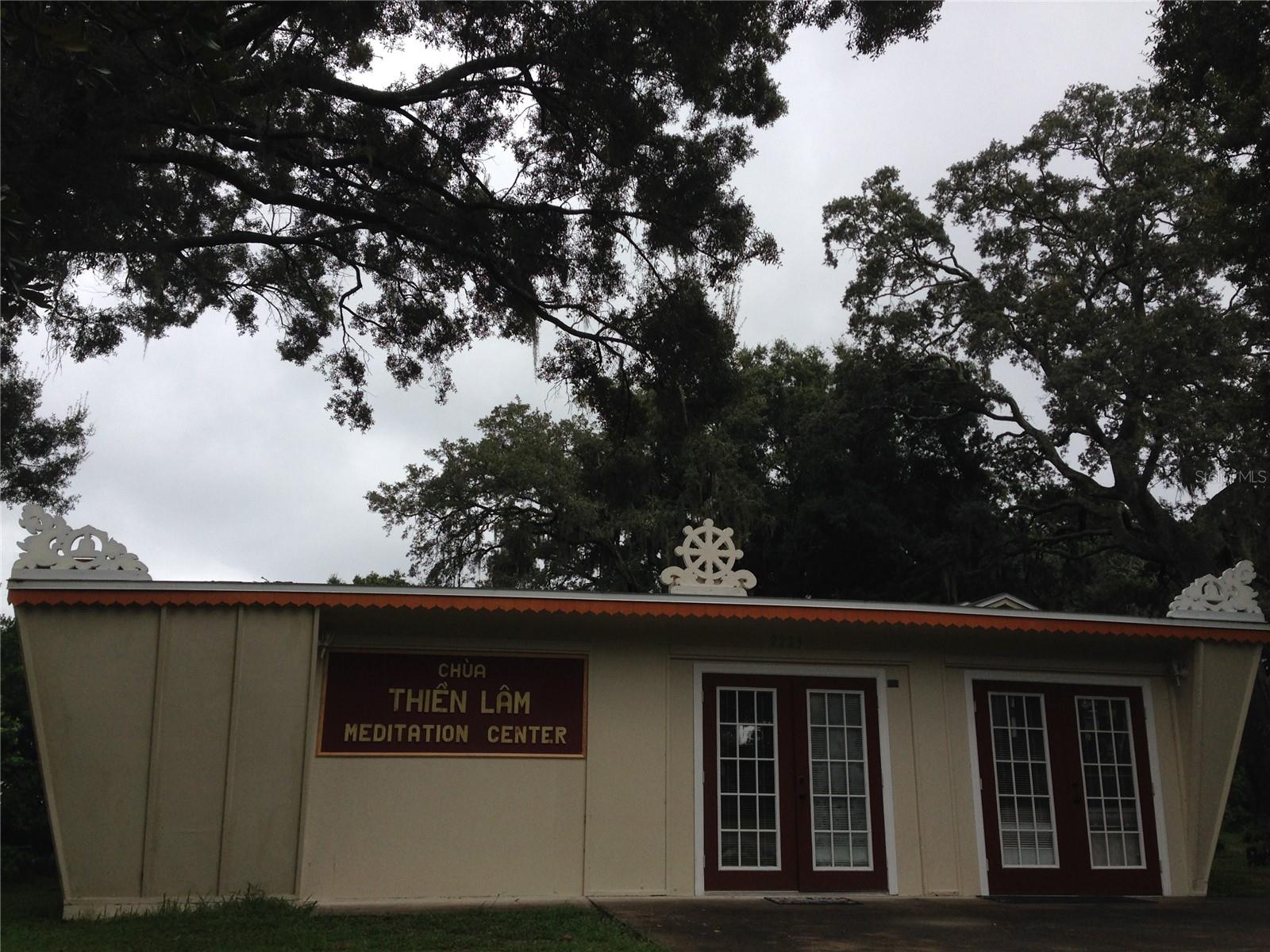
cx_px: 635
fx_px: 1211
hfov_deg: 55.4
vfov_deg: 42.9
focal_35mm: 33
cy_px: 476
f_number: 2.4
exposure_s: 1/704
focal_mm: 4.12
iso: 50
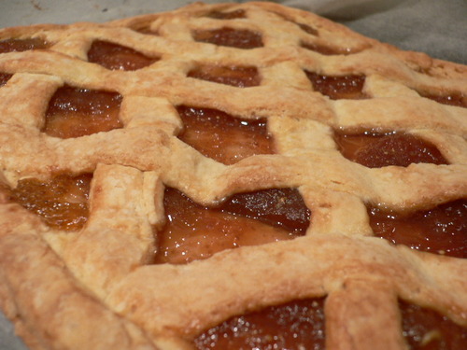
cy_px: 175
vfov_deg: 40.7
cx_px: 234
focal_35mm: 35
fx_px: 472
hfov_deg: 52.6
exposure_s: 1/15
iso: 100
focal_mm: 5.8
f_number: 2.8
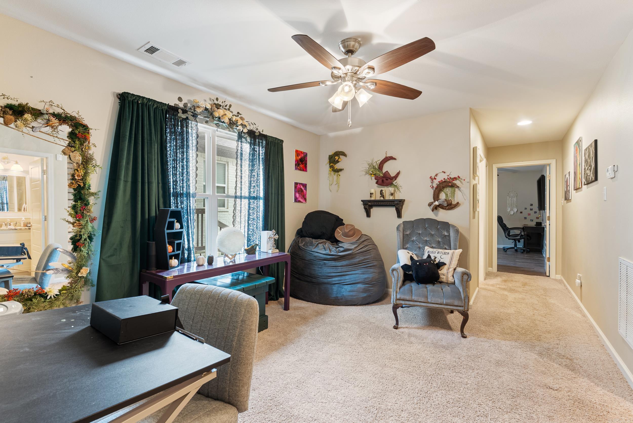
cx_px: 316
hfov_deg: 96.7
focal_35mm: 16
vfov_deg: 73.8
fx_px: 281
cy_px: 212
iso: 250
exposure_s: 5
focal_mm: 16
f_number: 9
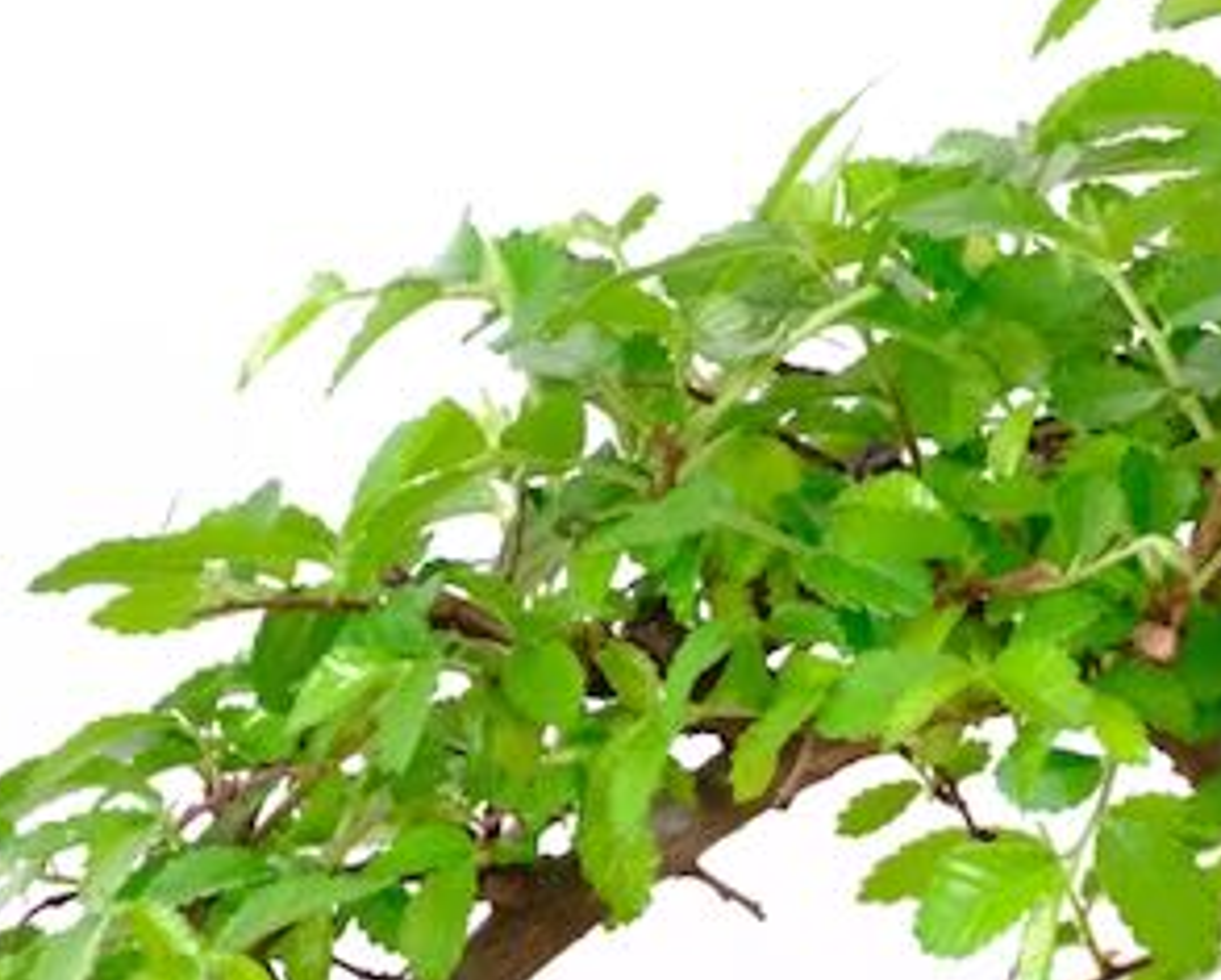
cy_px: 2156
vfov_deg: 1.2
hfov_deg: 1.5
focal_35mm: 1270
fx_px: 45940
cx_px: 1246
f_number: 6.4
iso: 2000
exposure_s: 1/30
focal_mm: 206.5
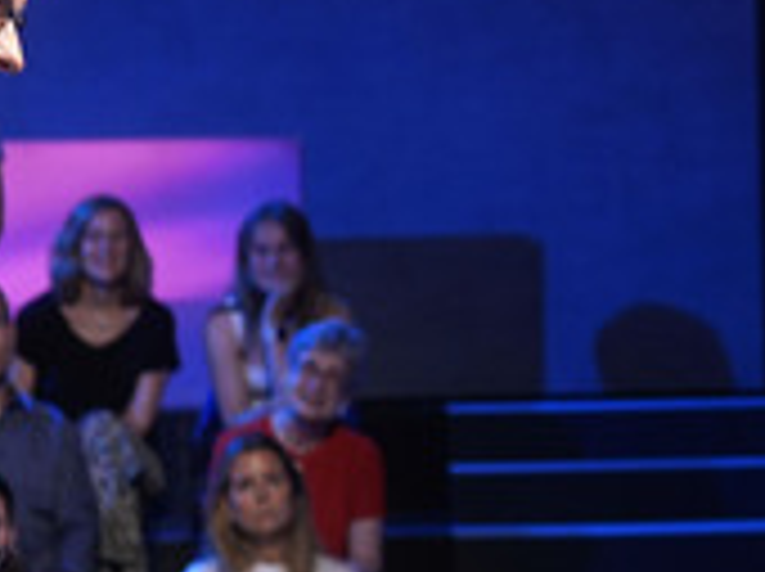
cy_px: 392
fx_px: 2538
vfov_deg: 12.8
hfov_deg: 17.1
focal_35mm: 115
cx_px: 250
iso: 640
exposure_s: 1/80
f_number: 2.2
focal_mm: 30
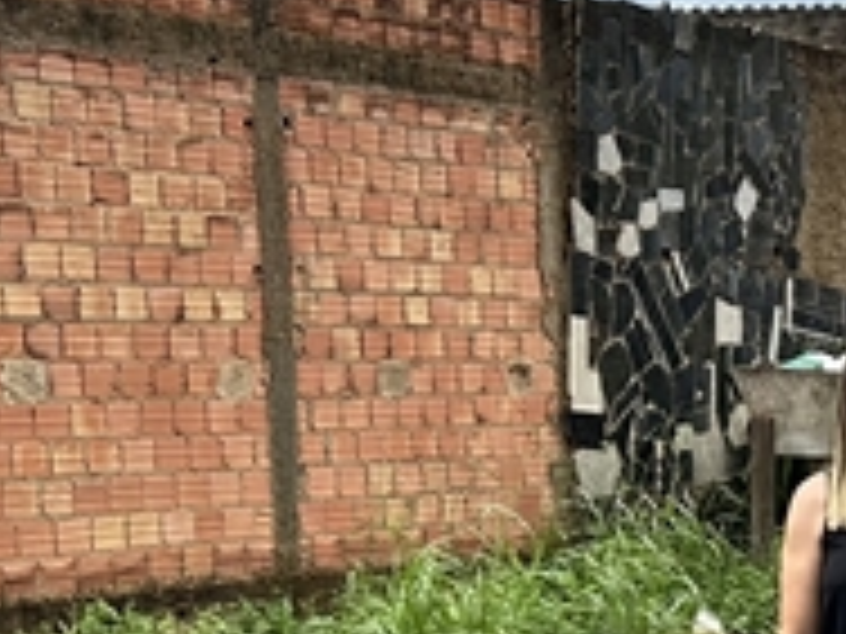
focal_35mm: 115
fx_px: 2811
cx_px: 1305
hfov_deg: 15.6
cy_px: 735
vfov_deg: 12.6
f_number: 1.78
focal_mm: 6.86
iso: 80
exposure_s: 1/4184
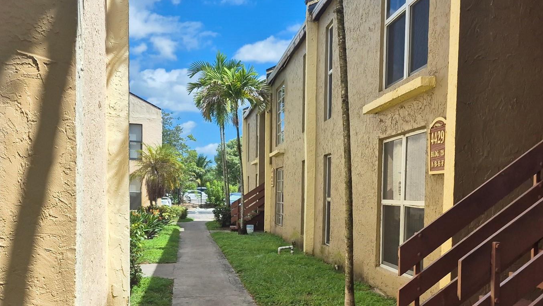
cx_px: 372
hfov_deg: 51.5
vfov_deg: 30.9
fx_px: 547
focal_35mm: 38
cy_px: 216
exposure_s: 1/1408
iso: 25
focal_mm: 5.4
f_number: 1.8
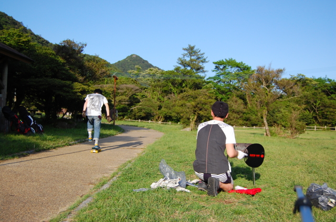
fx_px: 391
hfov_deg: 46.5
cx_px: 168
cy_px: 111
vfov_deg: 31.8
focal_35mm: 42
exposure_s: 1/2000
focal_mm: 28
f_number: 4.5
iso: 400
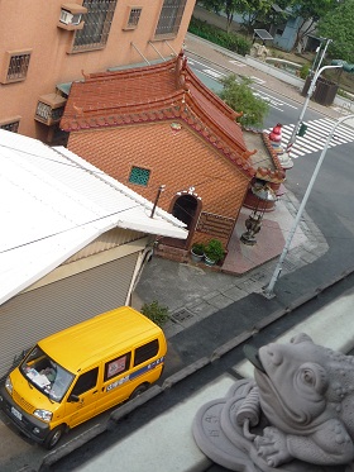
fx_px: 722
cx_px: 177
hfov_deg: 27.5
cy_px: 236
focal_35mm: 53
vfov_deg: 36.2
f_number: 4
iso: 100
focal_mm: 5.2
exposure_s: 1/320
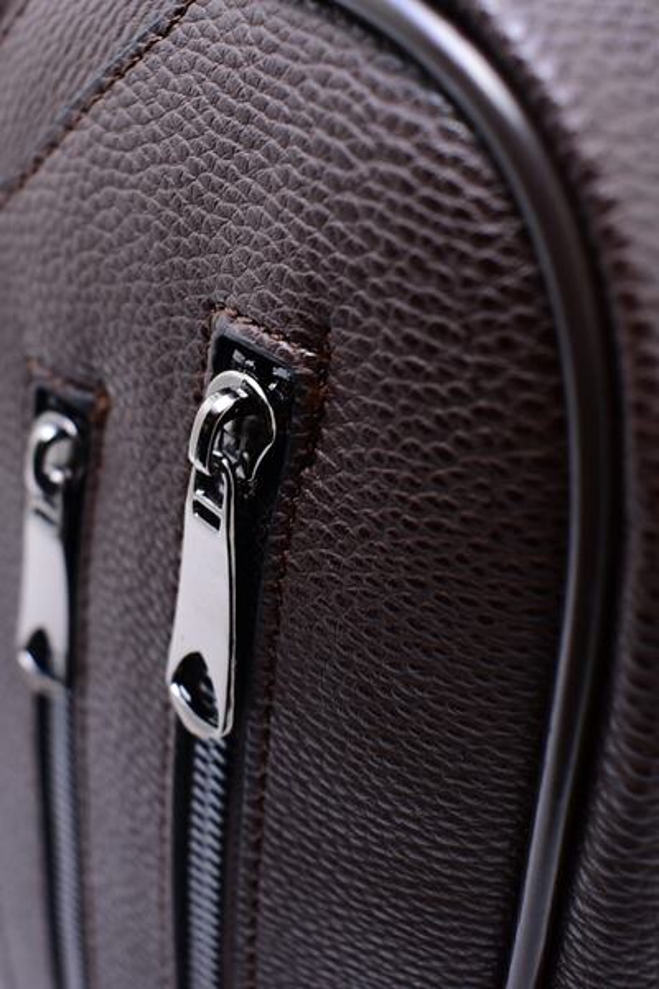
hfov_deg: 47.9
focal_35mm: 27
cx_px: 330
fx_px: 741
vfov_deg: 67.4
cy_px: 494
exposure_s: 1/25
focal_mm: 18
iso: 160
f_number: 4
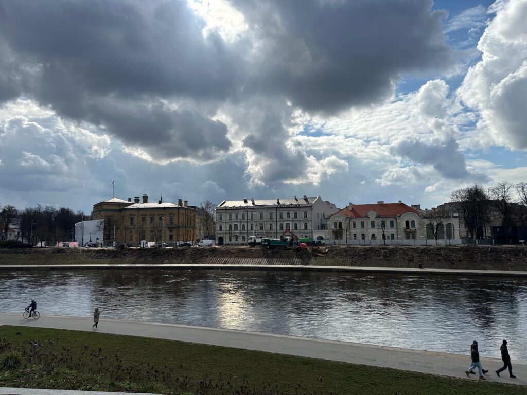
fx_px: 365
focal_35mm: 24
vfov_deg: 56.8
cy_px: 198
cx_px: 264
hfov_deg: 71.6
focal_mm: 6.86
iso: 80
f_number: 1.78
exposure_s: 1/10753
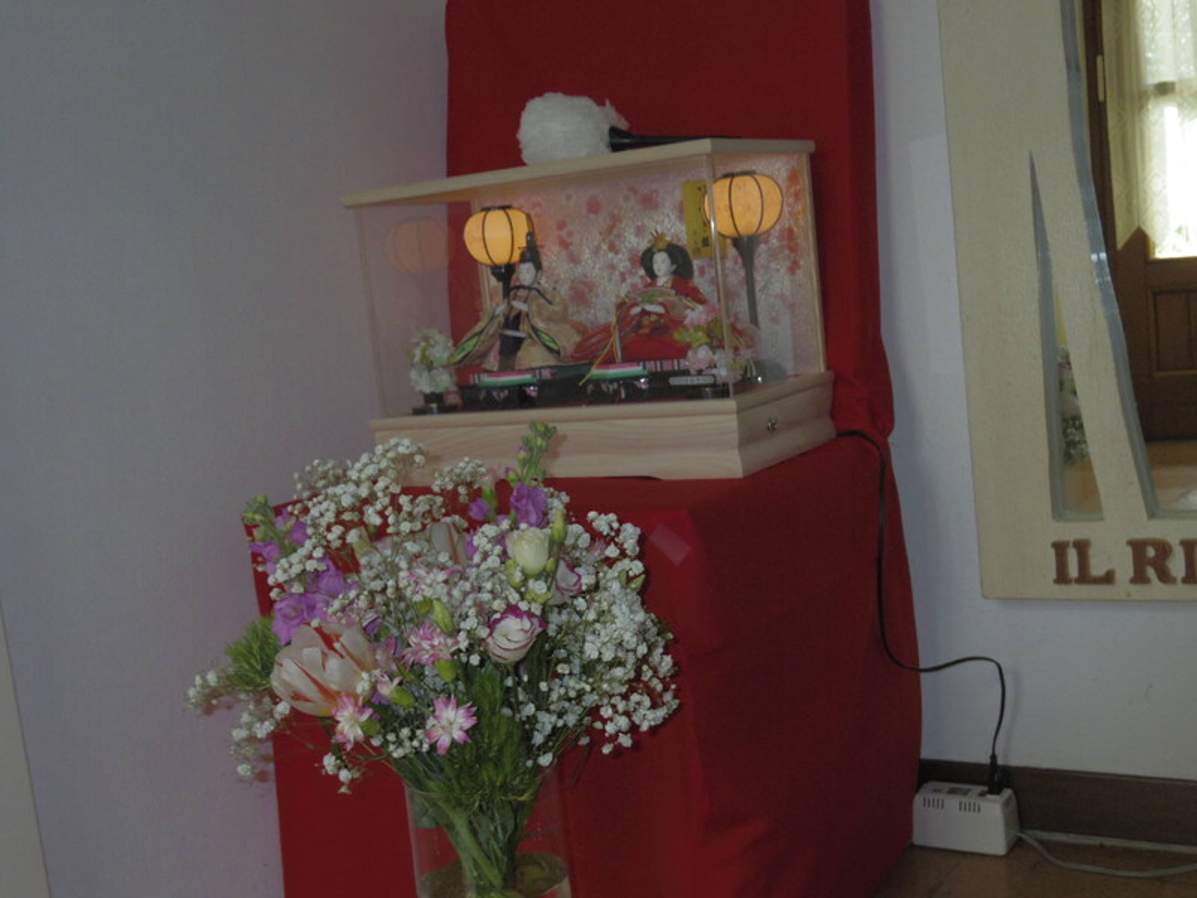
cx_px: 598
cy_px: 449
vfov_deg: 32.9
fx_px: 1521
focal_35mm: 44
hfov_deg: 42.9
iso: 250
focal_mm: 8
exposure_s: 1/40
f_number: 3.2
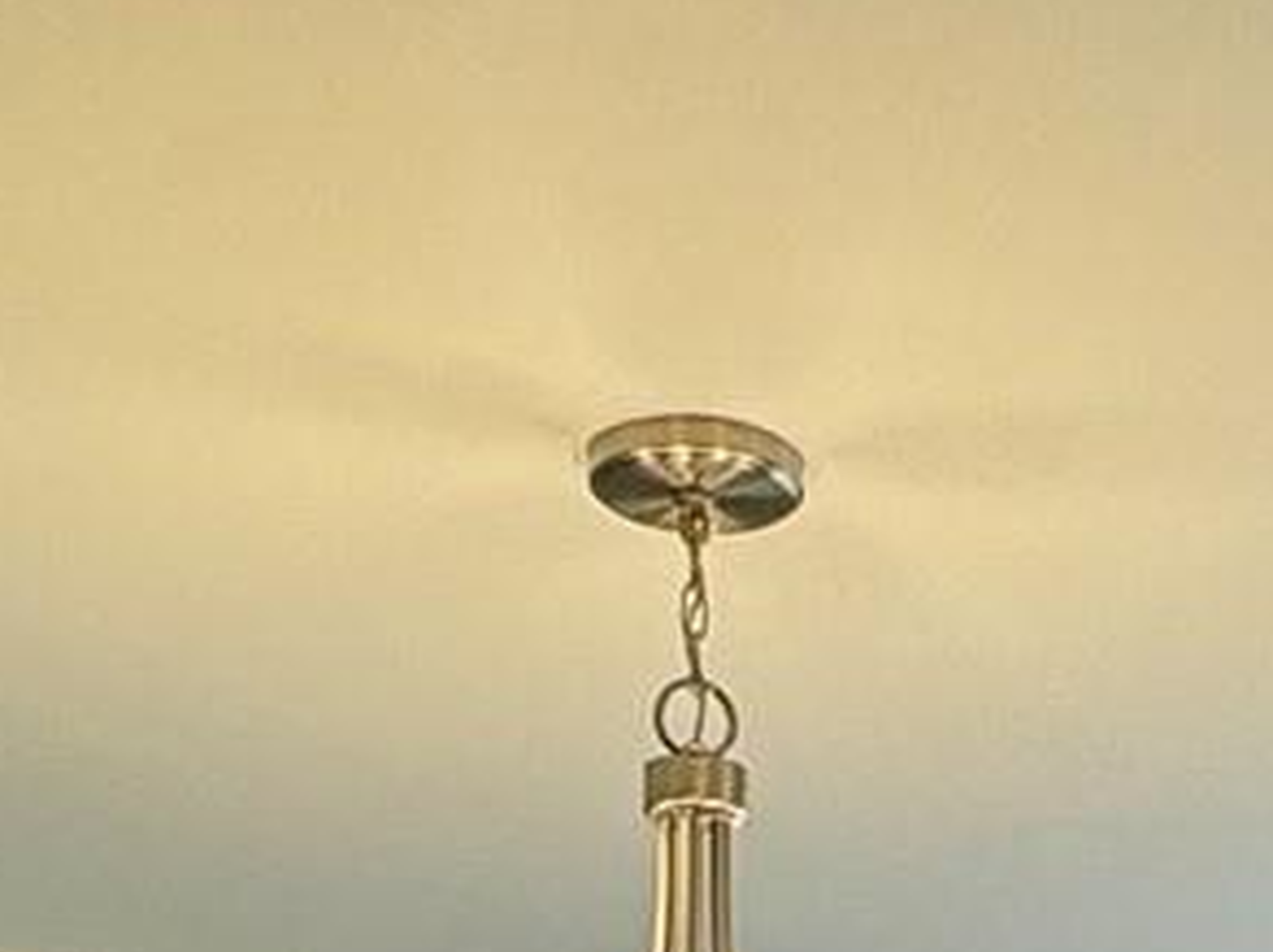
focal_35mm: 98
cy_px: 2200
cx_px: 1151
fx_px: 3600
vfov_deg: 12.3
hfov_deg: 19.7
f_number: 2.2
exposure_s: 1/120
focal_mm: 2.22
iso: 64
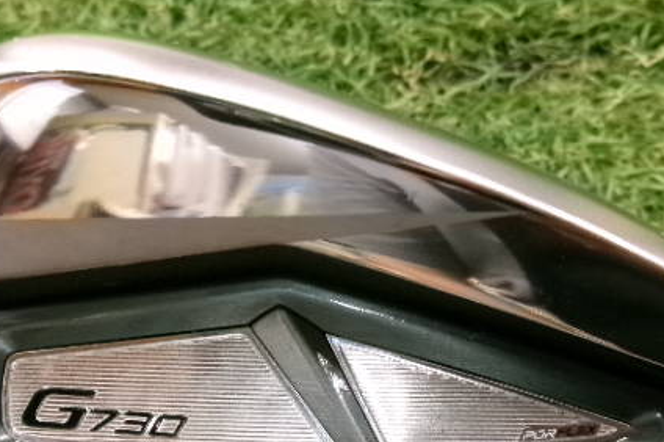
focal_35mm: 44
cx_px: 329
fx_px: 811
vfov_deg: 30.0
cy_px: 331
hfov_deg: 44.5
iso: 800
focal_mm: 5.1
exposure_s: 1/34
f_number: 3.9
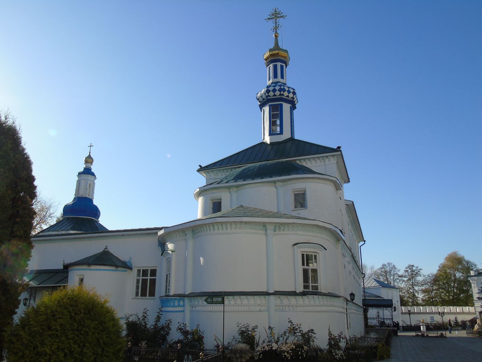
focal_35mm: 29
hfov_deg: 61.7
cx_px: 241
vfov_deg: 48.2
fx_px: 404
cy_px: 181
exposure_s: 1/1000
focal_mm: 5.2
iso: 80
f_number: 3.6
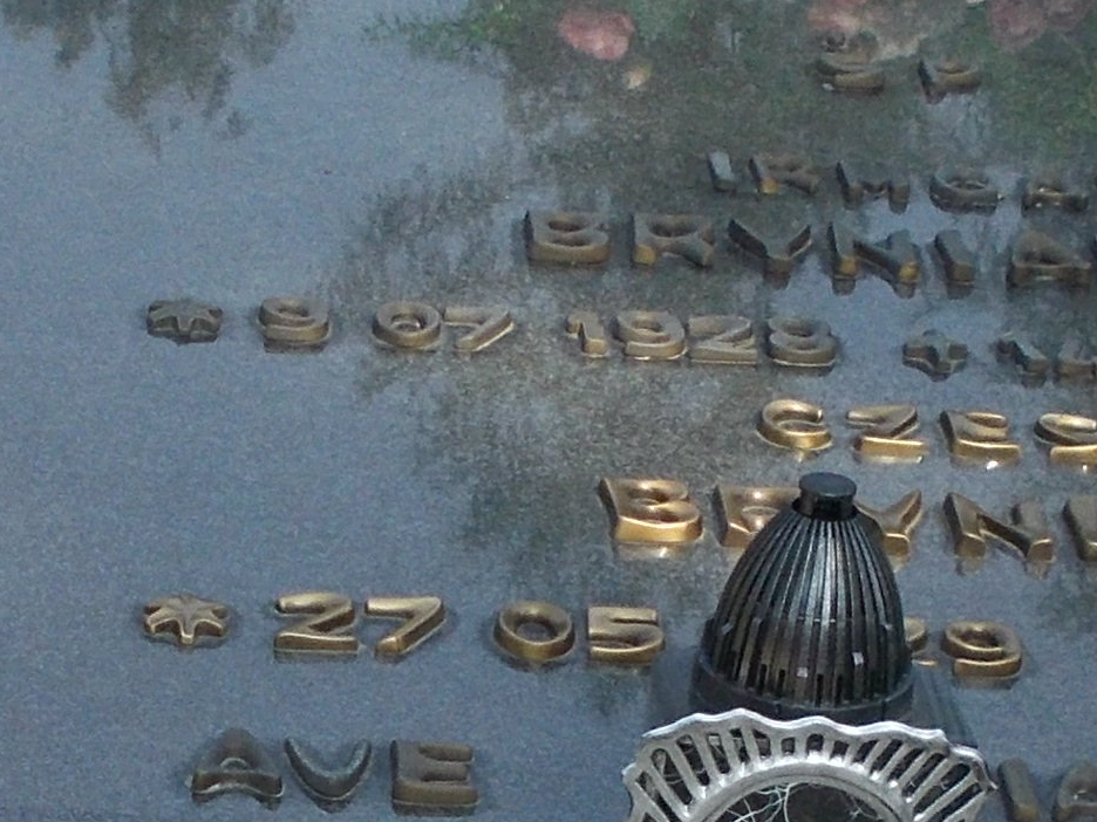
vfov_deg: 11.5
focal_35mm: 128
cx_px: 423
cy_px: 636
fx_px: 4056
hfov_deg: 15.4
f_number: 8
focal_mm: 4.6
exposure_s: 1/100
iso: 80
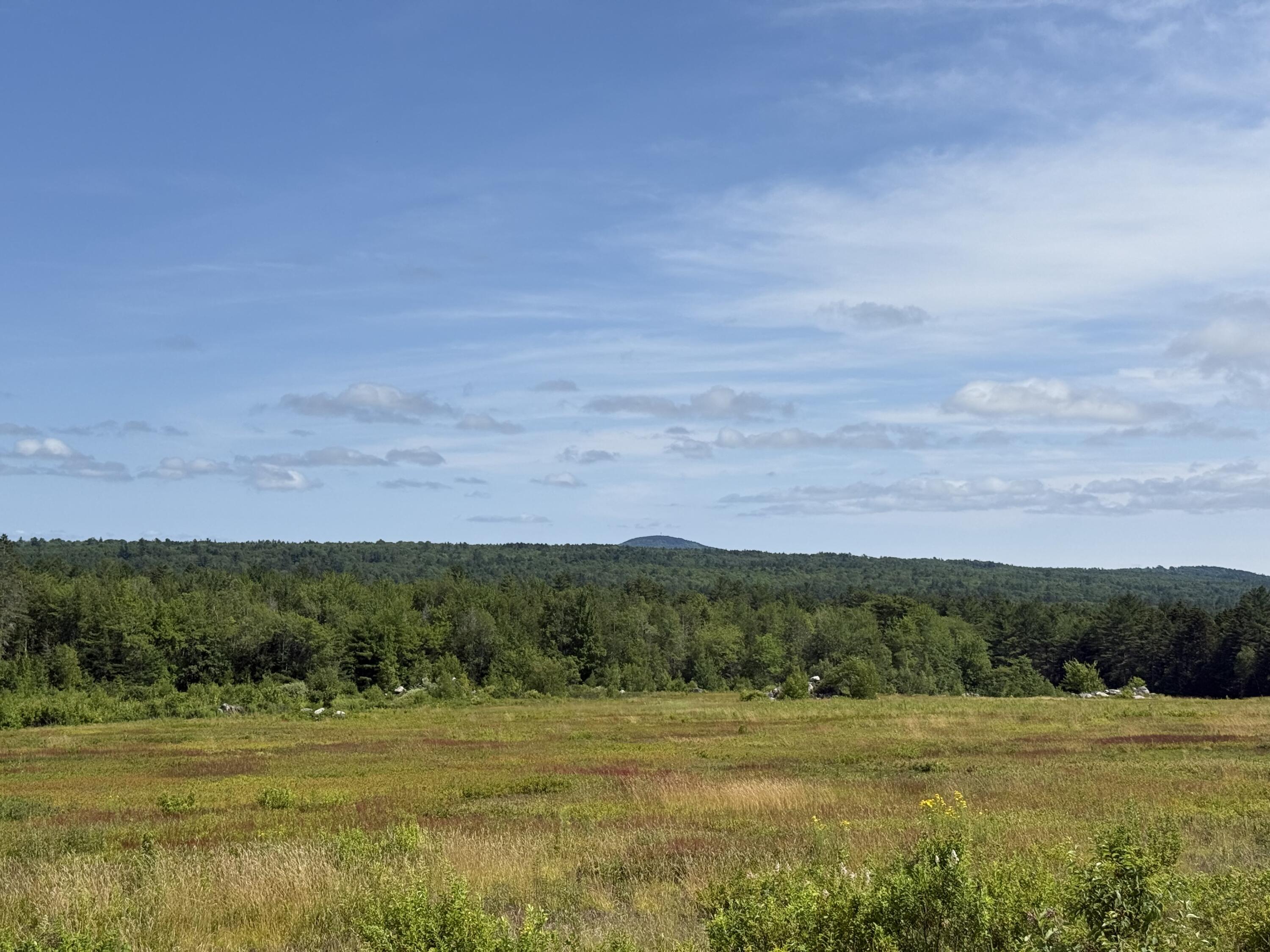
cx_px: 635
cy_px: 476
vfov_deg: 30.3
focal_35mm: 48
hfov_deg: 39.7
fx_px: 1761
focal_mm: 6.76
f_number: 1.78
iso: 64
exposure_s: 1/7143
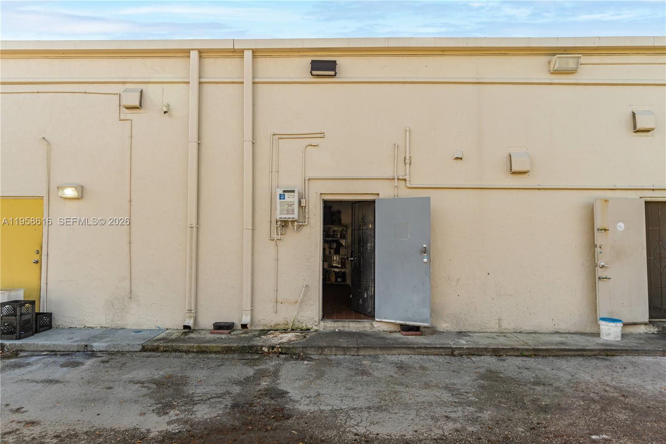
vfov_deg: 56.1
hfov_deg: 77.3
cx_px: 333
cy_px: 222
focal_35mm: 22
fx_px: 416
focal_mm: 15
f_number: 5
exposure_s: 1/125
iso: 100
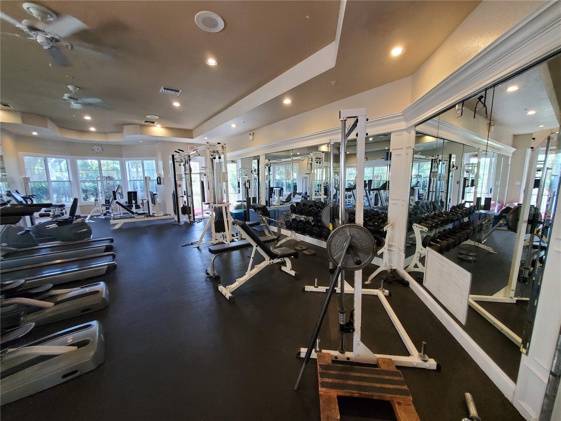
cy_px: 210
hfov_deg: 106.2
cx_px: 280
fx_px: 211
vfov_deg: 89.9
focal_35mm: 13
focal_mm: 1.8
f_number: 2.2
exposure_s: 1/59
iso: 640
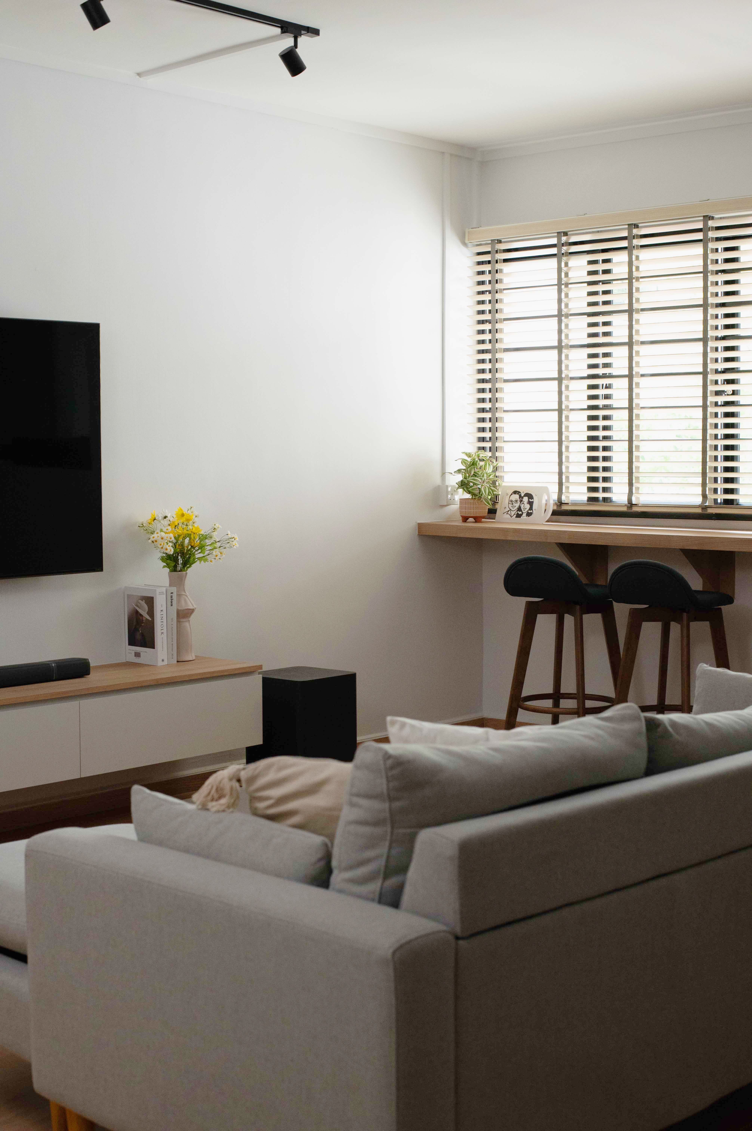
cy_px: 566
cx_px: 376
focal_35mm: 50
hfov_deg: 27.0
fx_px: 1569
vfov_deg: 39.6
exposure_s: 1/160
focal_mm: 50
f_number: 6.3
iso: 3200
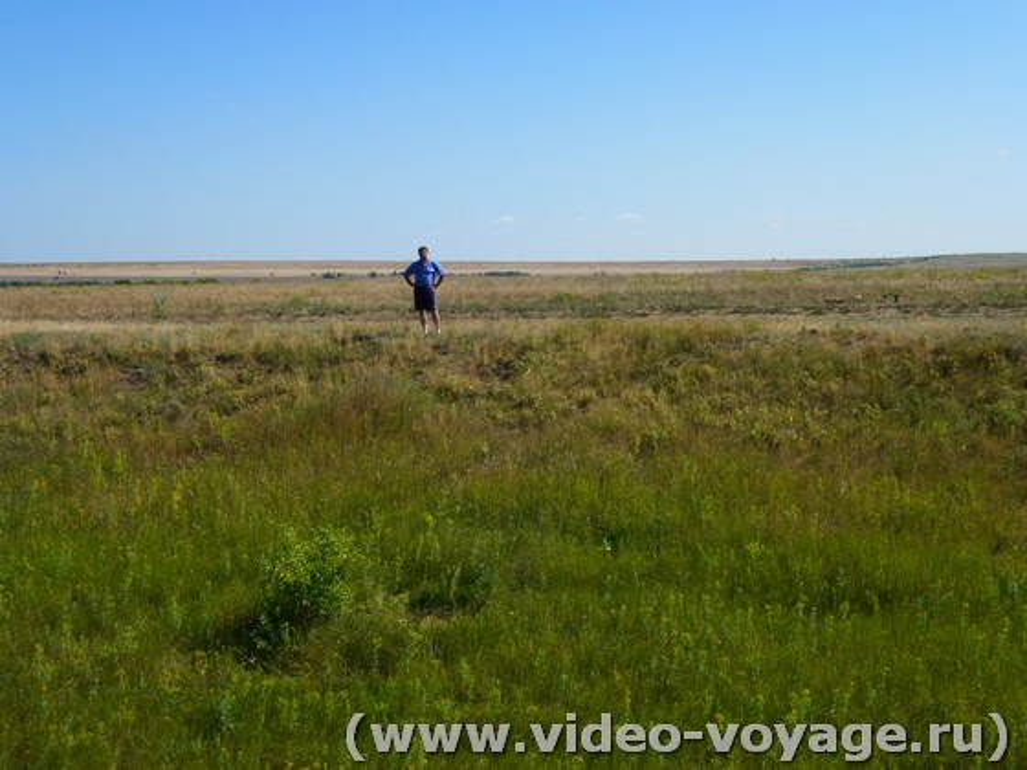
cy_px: 385
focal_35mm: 45
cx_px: 514
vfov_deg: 32.2
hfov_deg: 42.1
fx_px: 1335
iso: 100
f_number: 4
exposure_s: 1/1000
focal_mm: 8
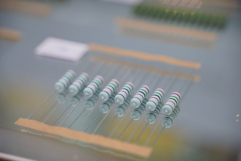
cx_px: 120
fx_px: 502
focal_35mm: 75
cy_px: 80
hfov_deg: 27.0
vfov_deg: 18.2
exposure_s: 1/320
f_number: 2.8
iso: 640
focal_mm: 75
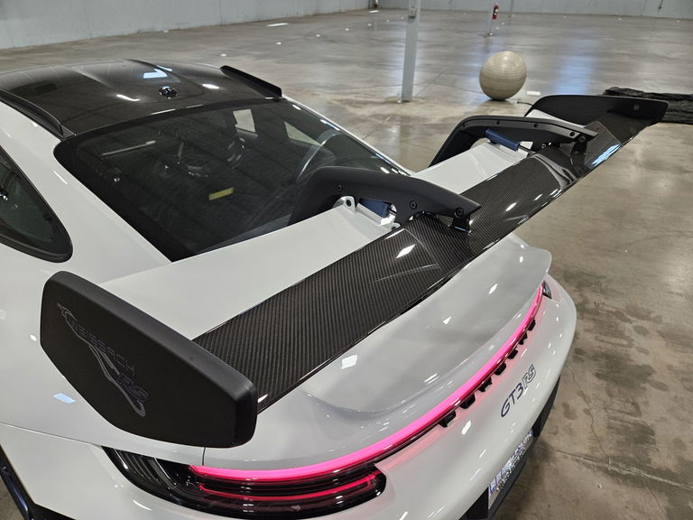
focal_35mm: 23
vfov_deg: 58.9
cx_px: 346
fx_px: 460
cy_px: 260
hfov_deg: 73.9
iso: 250
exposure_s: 1/120
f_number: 1.8
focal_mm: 5.4
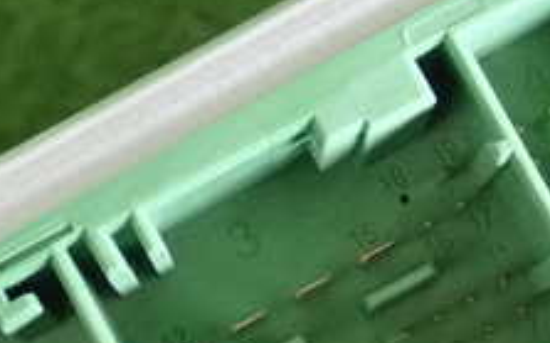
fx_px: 2307
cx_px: 345
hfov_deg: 13.6
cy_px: 323
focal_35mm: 154
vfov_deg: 8.5
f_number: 3.3
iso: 1600
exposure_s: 1/125
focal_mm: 9.65
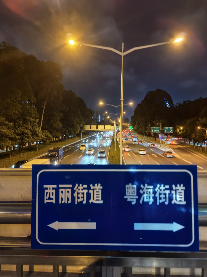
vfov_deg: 65.3
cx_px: 104
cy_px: 138
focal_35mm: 27
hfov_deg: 51.4
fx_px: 215
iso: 640
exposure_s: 1/33.3
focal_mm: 5.75
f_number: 1.4
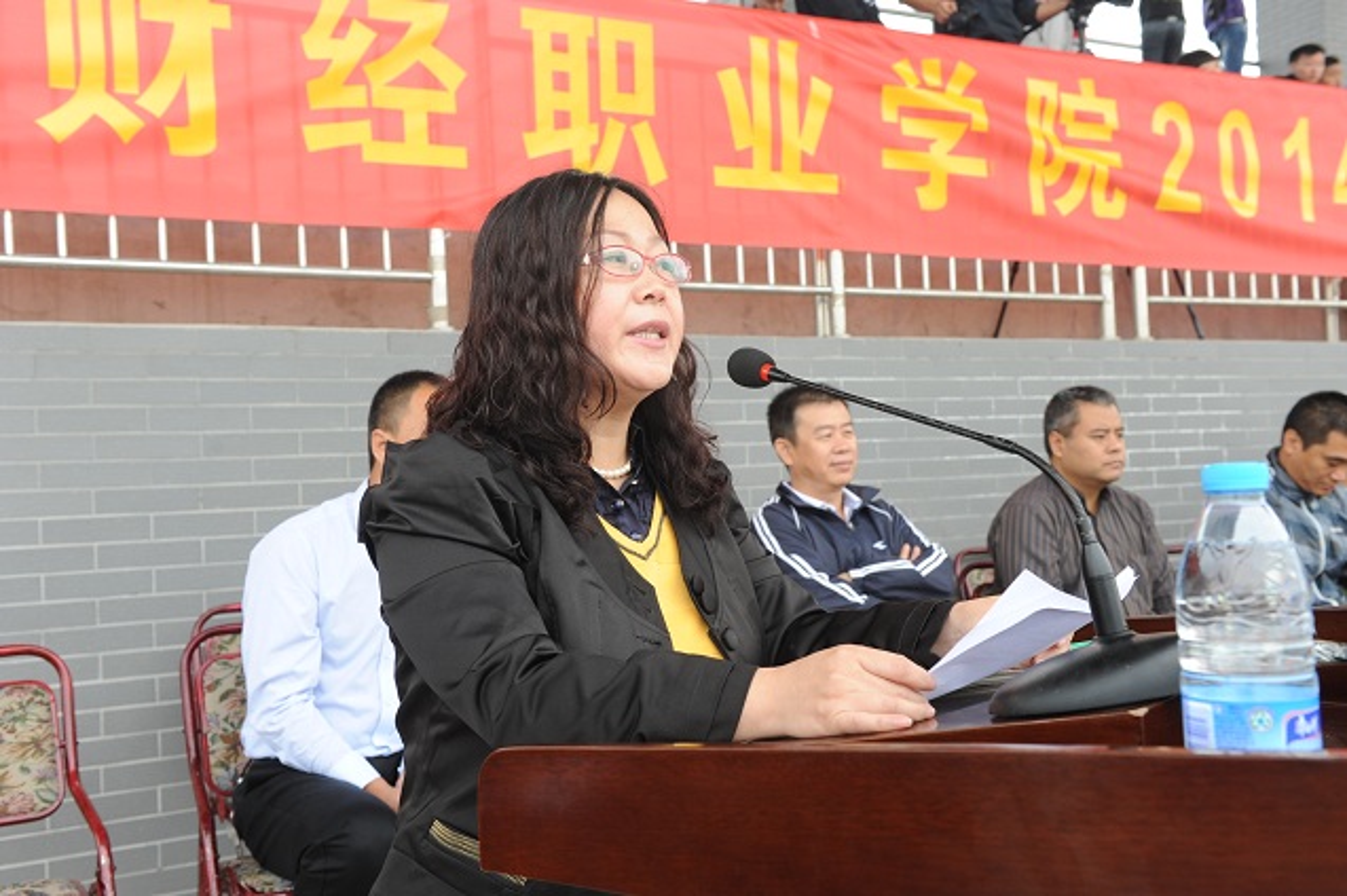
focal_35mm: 38
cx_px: 674
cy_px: 448
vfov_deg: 35.0
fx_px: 1421
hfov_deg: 50.7
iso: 800
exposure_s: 1/100
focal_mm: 38
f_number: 7.1
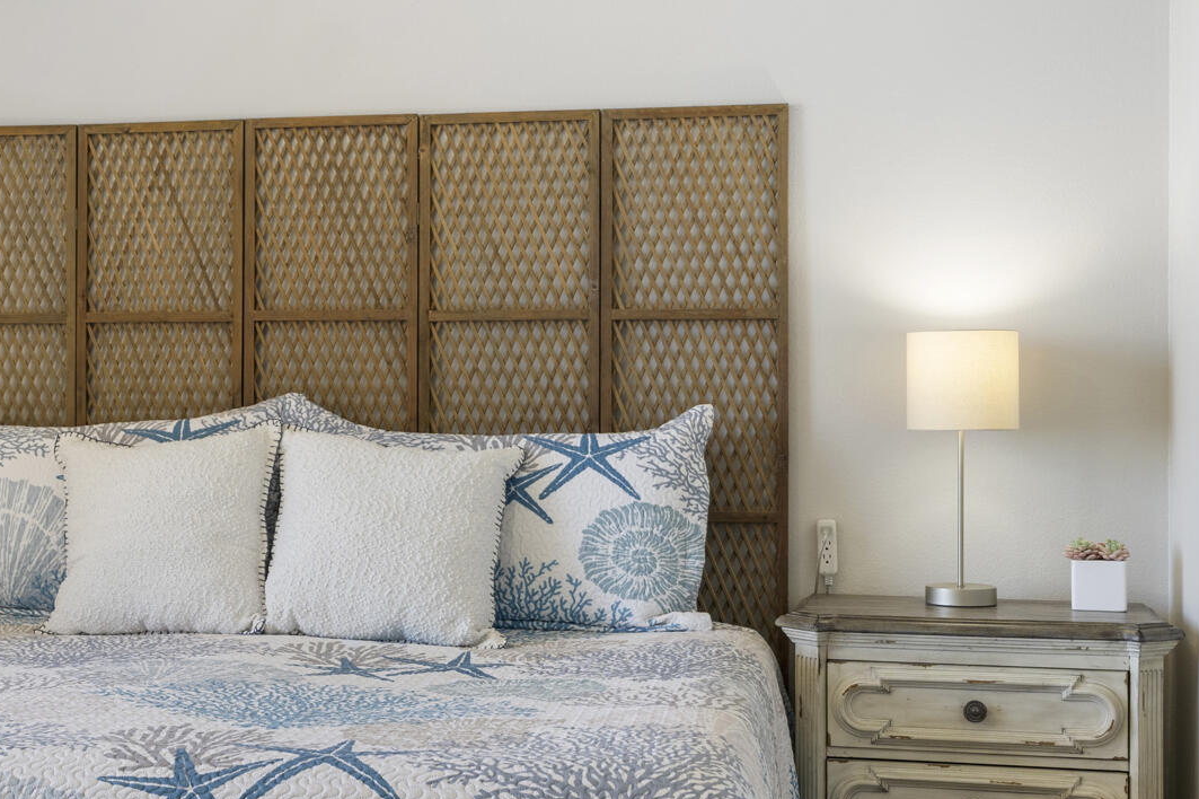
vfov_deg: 20.9
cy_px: 417
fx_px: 2162
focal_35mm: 65
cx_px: 284
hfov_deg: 30.4
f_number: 4
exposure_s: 1/30
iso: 320
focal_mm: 34.5
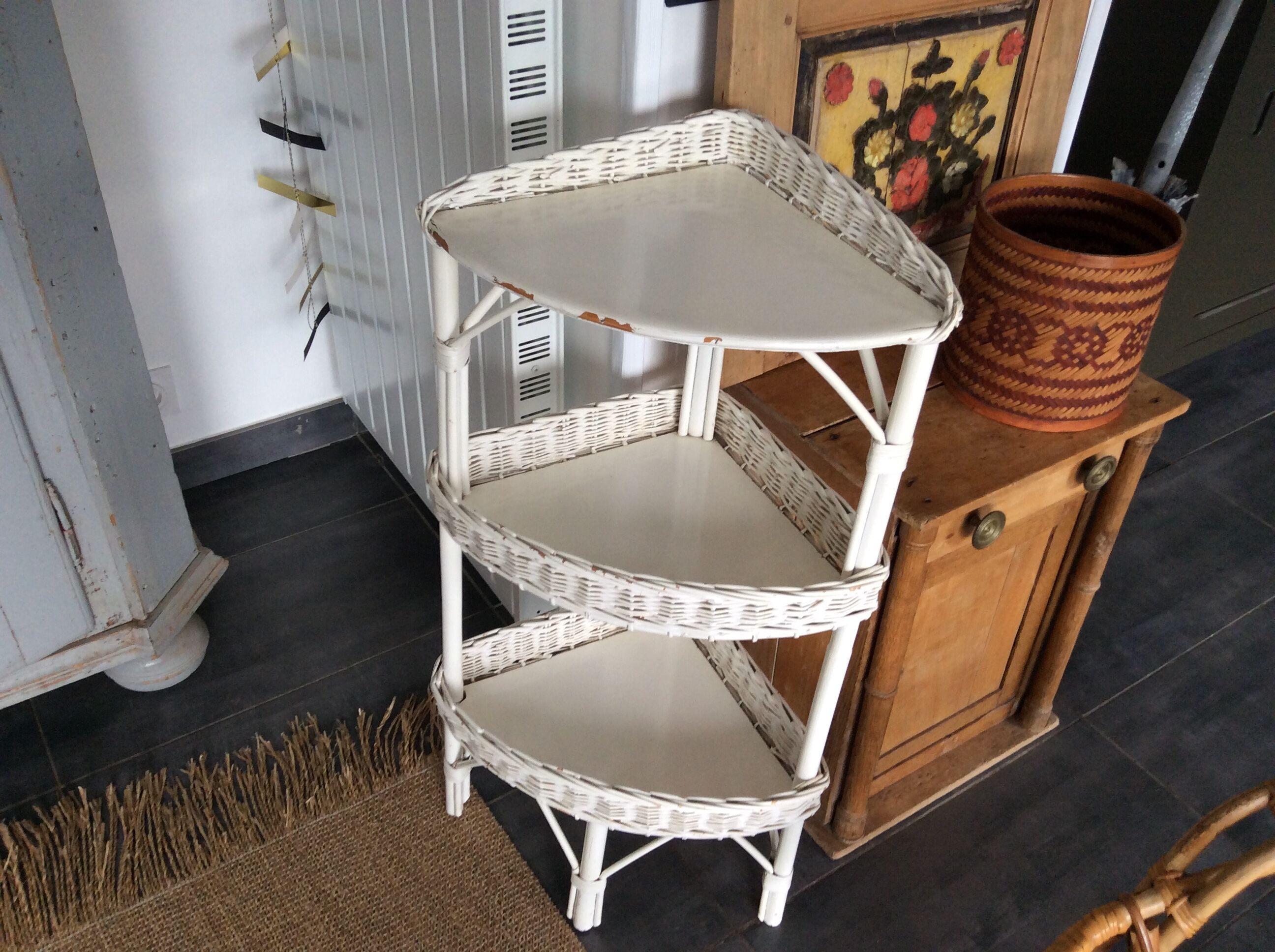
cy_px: 476
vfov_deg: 44.1
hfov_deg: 56.9
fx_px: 1177
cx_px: 638
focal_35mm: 32
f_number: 2.4
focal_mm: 3.3
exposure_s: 1/25
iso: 64
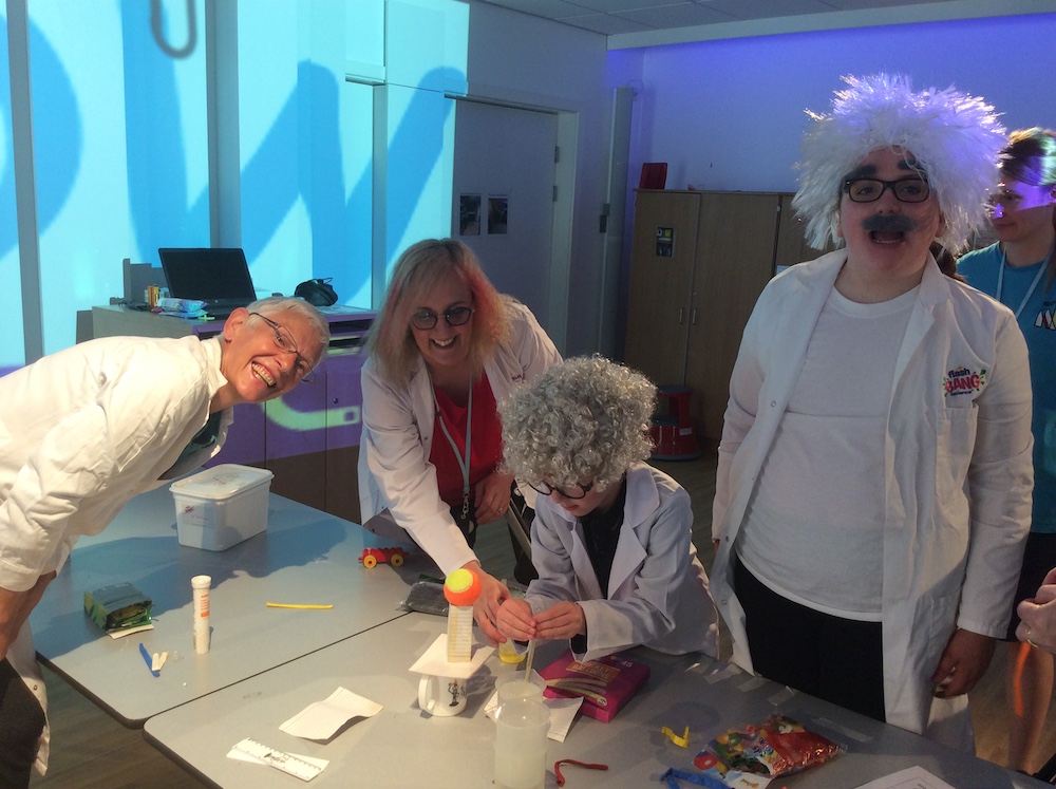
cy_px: 394
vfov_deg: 44.1
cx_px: 528
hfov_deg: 56.9
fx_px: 975
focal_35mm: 32
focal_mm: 3.3
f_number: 2.4
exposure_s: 1/25
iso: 64
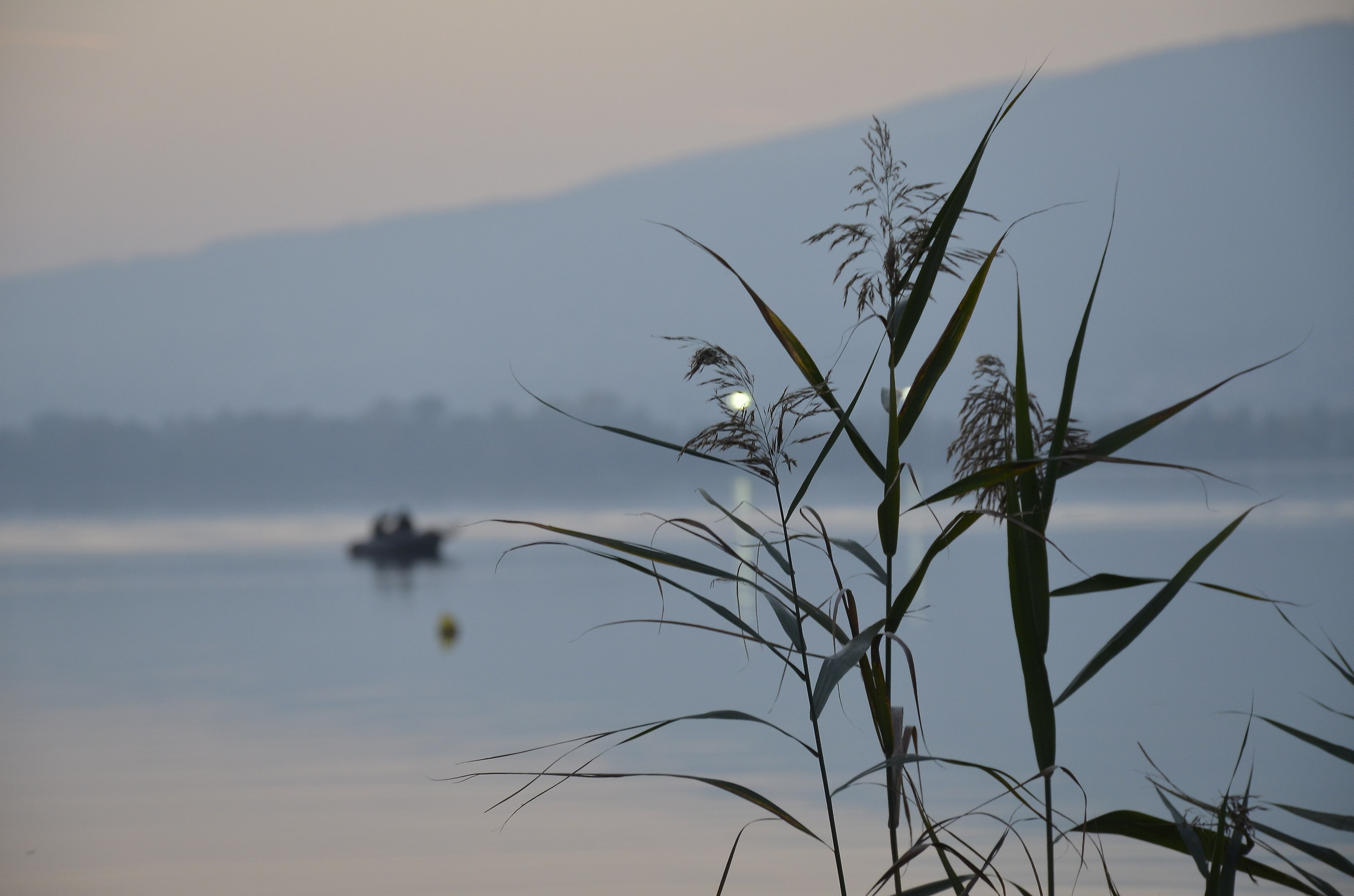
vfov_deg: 8.1
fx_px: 6305
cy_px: 448
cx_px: 677
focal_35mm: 168
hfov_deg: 12.3
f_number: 8
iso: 400
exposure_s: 1/60
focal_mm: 112
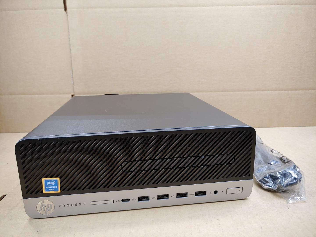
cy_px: 118
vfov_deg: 53.1
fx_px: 237
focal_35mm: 26
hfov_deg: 67.3
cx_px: 158
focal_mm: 4.36
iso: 50
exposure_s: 1/60
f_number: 1.8
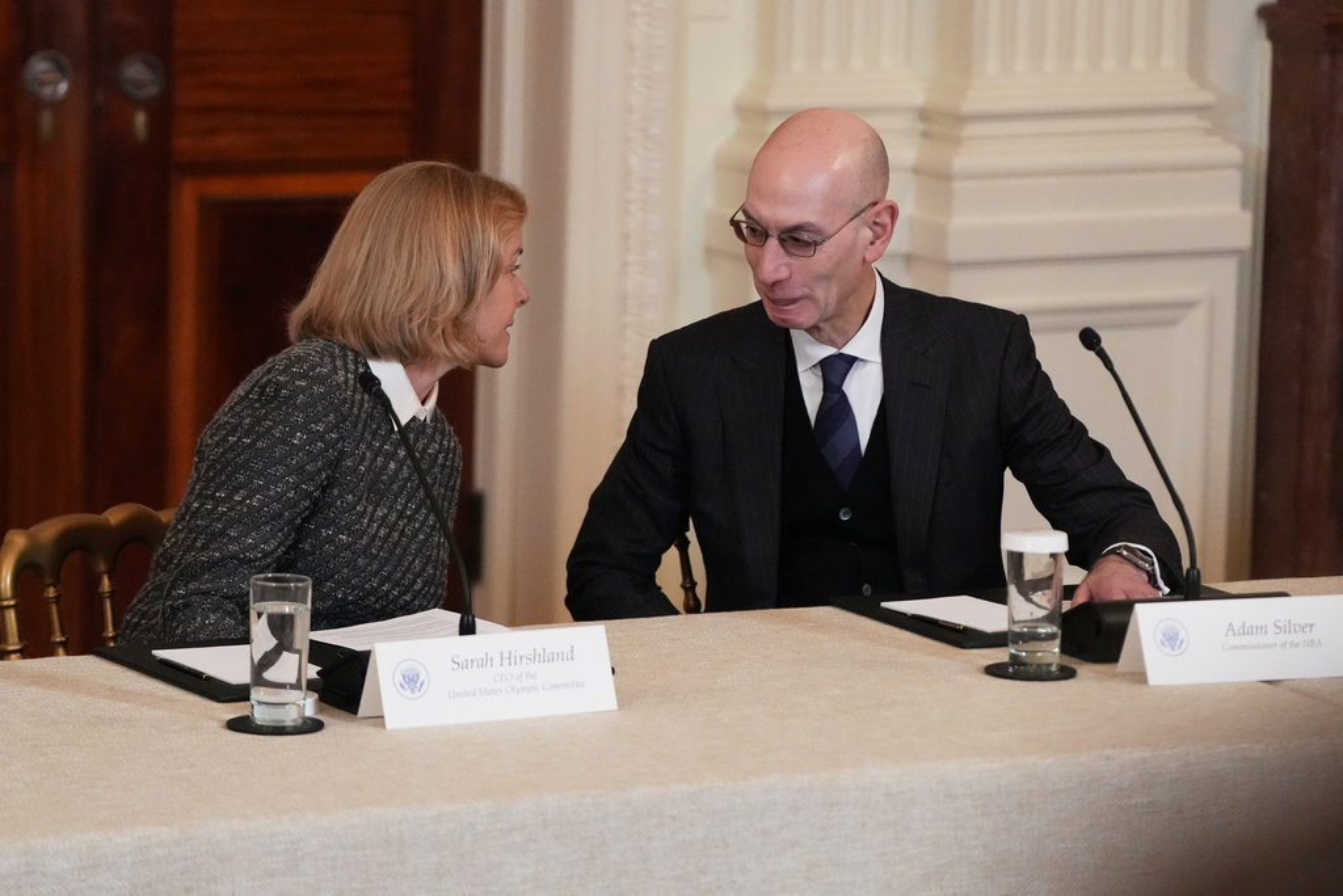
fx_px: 7312
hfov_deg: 10.5
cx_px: 672
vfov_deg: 7.0
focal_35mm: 196
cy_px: 448
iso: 5000
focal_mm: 131
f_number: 2.8
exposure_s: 1/400
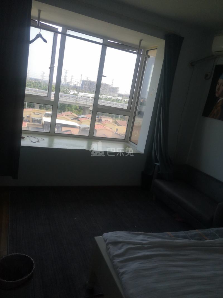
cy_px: 149
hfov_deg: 51.3
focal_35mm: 27
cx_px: 112
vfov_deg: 65.3
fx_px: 232
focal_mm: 3.95
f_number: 1.8
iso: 125
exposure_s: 1/900
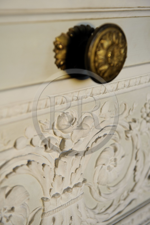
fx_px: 388
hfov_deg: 21.9
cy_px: 112
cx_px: 75
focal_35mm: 62
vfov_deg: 32.4
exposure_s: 1/80
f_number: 4.5
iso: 400
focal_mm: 62
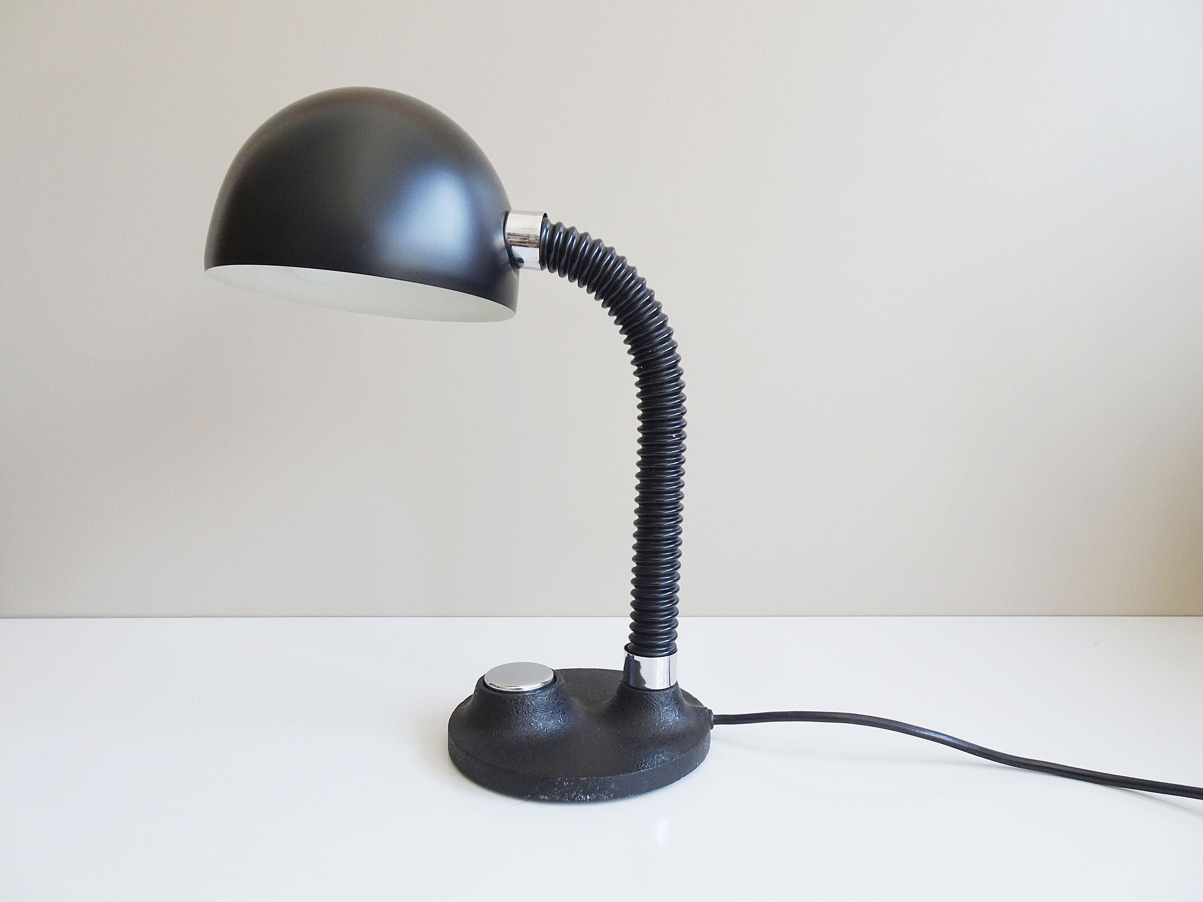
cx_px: 602
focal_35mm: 24
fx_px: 834
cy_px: 451
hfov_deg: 71.6
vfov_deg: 56.8
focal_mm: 4.1
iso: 80
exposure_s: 1/40
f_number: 3.5
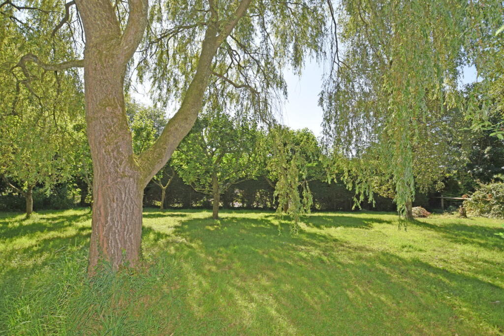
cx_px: 252
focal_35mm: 15
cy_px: 168
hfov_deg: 100.4
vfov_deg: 77.3
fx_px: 210
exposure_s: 1/200
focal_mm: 10
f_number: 6.3
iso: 100
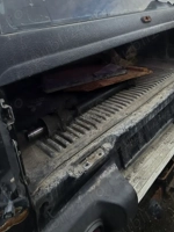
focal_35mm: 26
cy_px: 56
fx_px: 174
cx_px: 108
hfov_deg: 52.5
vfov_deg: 63.1
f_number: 2.2
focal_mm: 2.2
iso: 50
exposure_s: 1/353
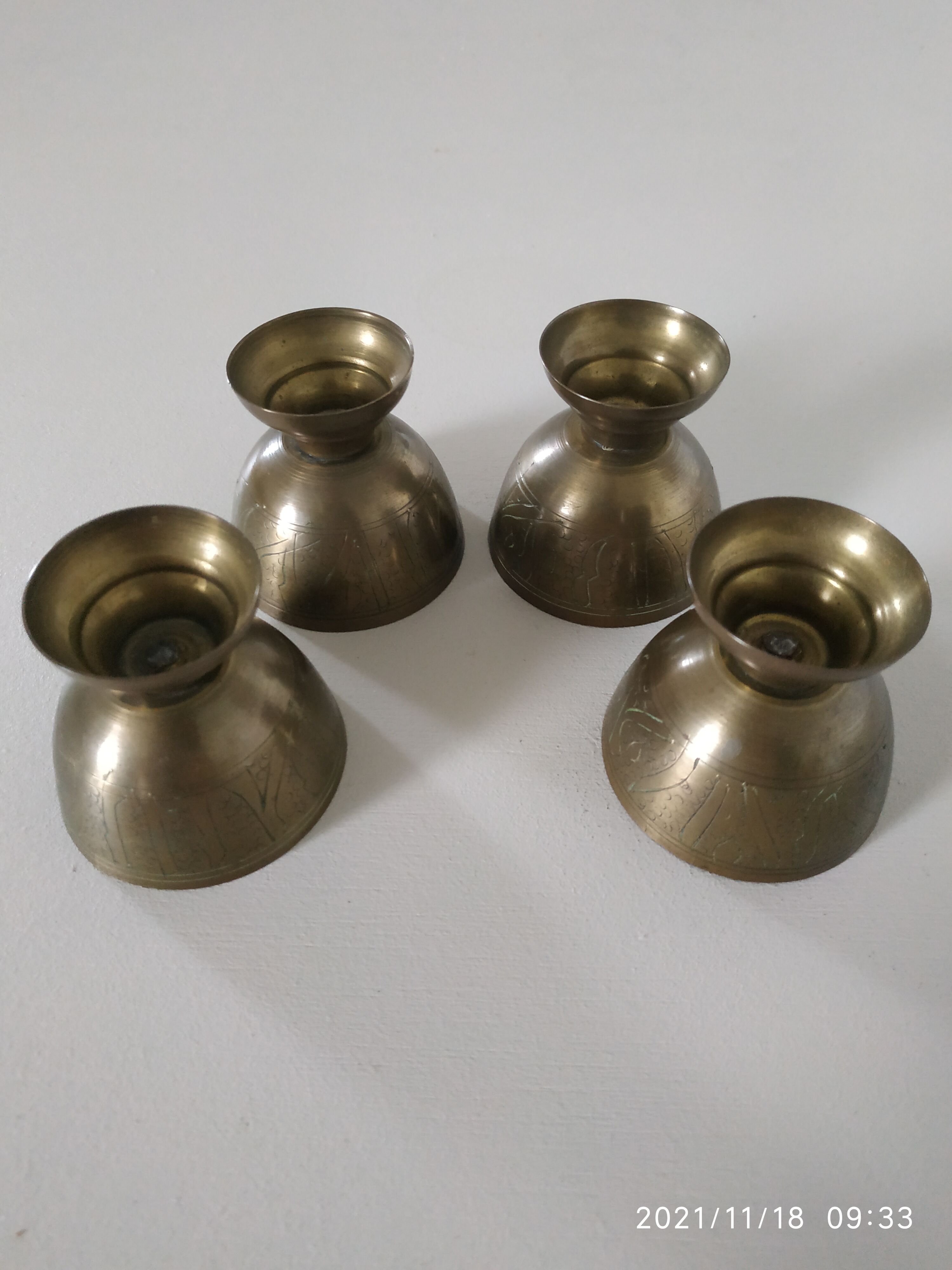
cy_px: 635
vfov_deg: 71.6
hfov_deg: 56.8
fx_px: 880
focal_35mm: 24
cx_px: 476
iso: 800
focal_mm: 3.94
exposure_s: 1/20
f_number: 1.9
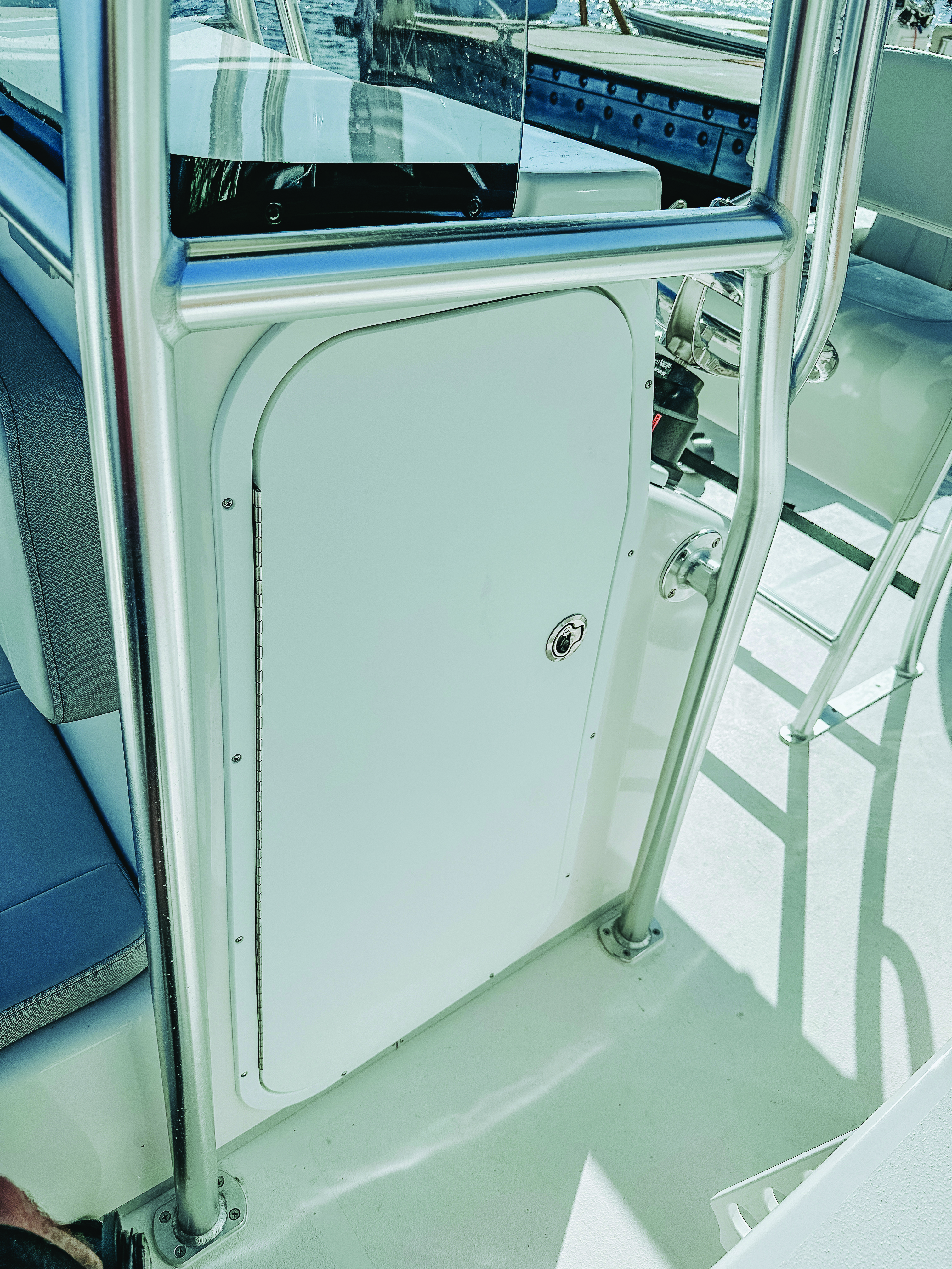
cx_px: 476
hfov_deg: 56.8
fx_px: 880
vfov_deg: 71.6
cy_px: 634
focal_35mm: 24
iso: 80
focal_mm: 6.86
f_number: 1.8
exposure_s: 1/13700
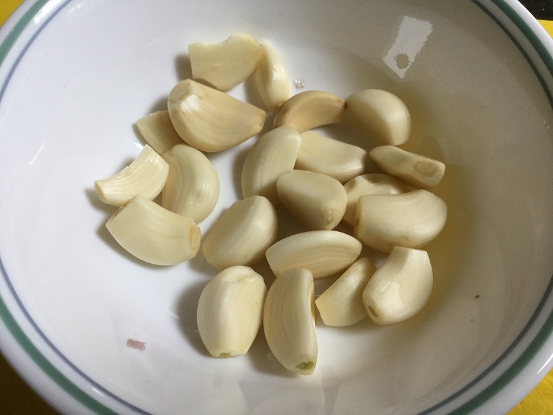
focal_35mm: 31
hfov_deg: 58.4
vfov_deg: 45.4
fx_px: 495
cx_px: 276
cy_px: 208
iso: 50
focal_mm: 3.3
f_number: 2.4
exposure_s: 1/30
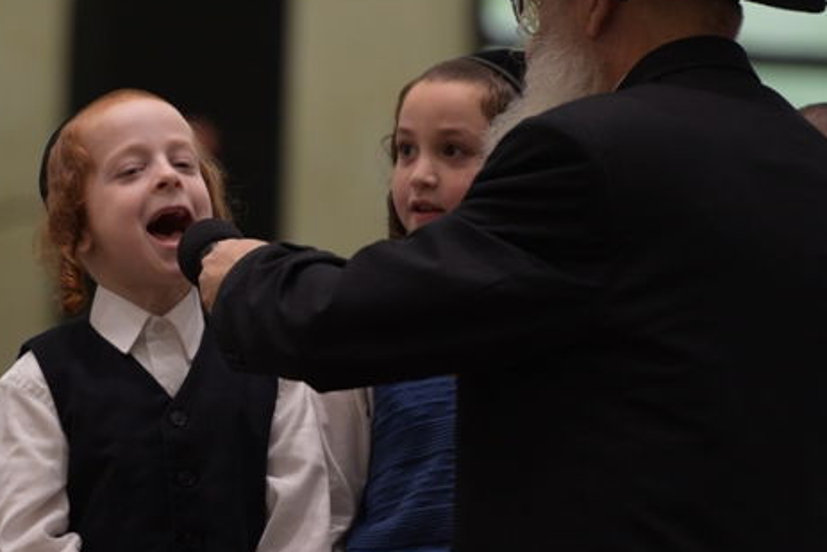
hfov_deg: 4.7
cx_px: 146
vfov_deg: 3.1
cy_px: 197
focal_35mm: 442
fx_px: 10156
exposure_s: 1/125
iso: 320
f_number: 2.8
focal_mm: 200
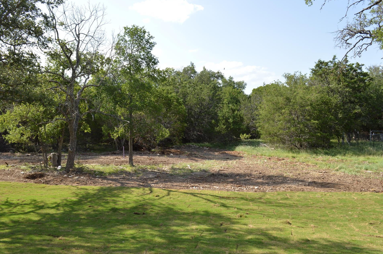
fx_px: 308
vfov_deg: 44.9
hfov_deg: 63.7
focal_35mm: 29
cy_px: 122
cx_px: 183
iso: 100
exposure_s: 1/160
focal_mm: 18
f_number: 8
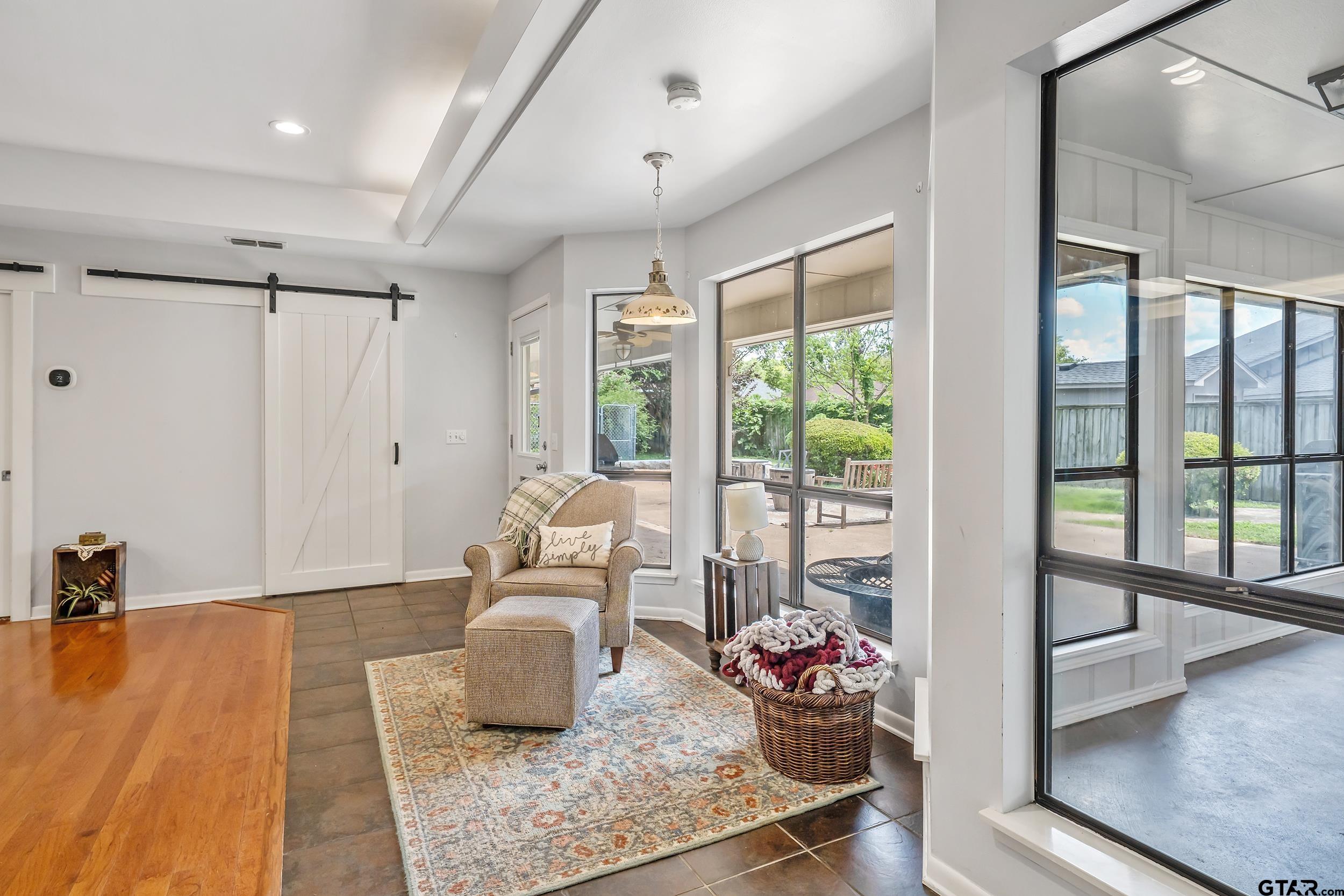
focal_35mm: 18
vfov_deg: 67.4
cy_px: 448
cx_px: 672
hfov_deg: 90.0
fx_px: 672
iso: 800
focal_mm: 18
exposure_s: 1/30
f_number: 8
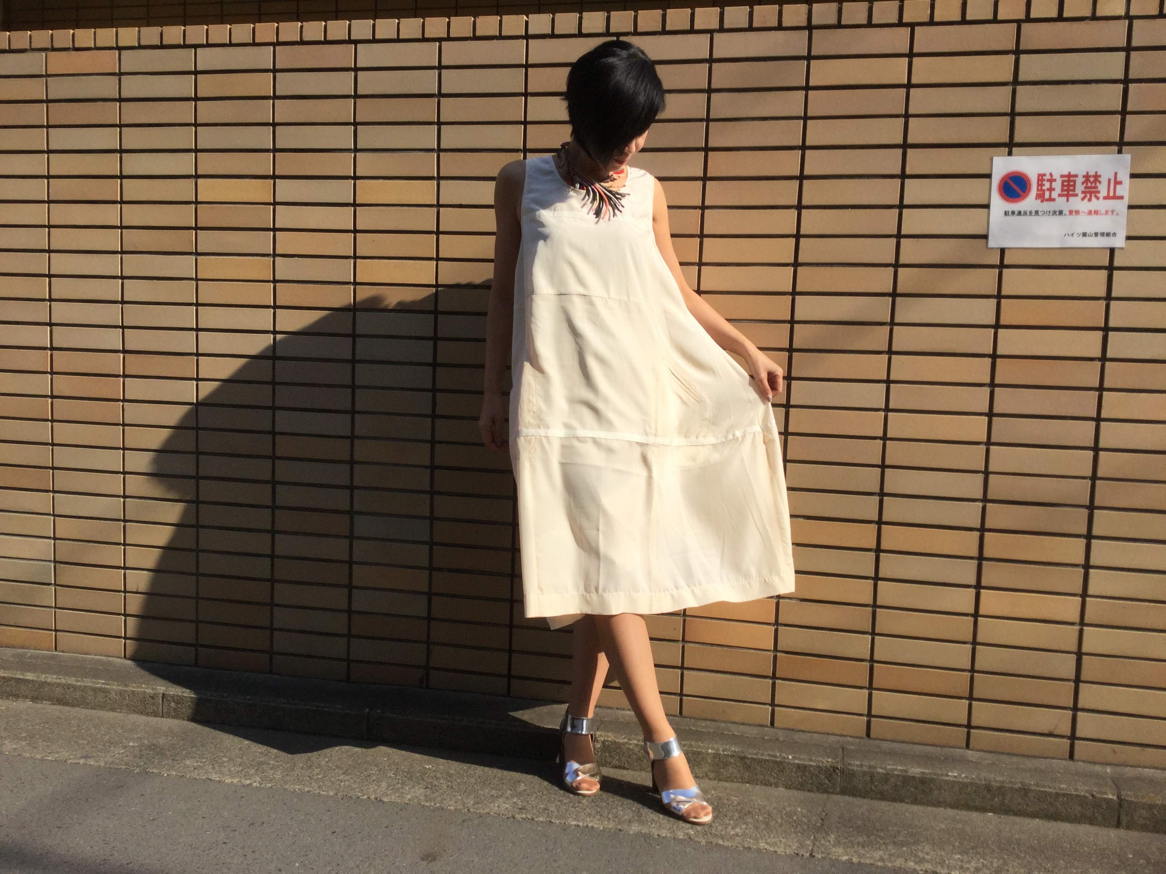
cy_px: 437
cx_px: 583
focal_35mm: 31
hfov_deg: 58.4
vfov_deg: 45.4
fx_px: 1044
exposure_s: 1/1567
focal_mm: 3.3
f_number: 2.4
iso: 25
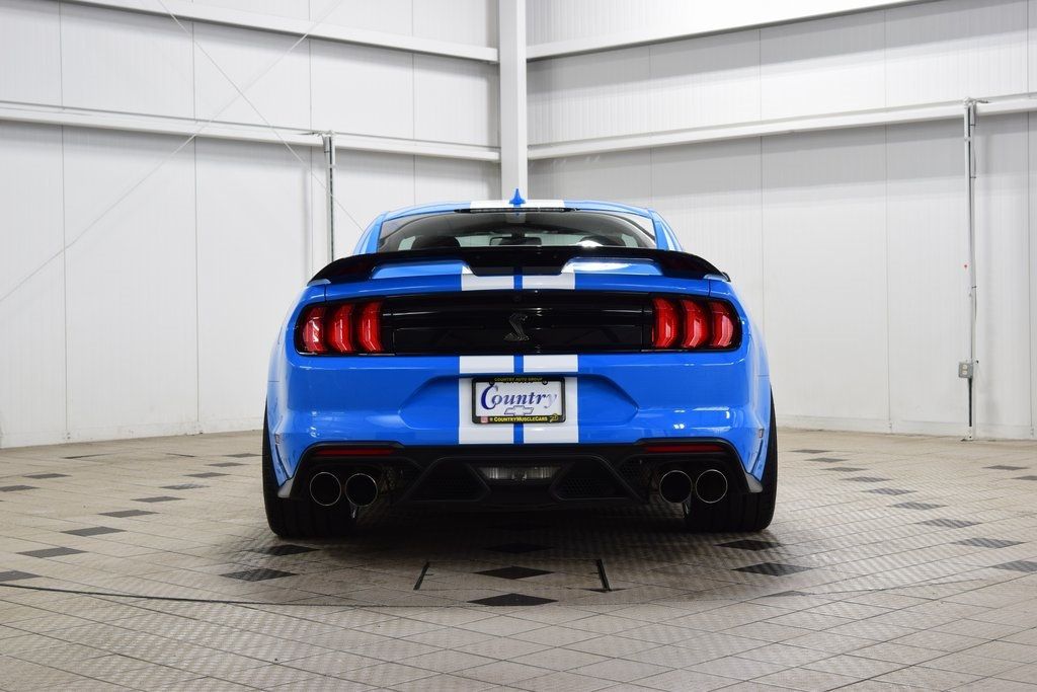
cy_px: 346
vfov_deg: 23.8
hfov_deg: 35.0
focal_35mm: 57
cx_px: 518
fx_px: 1642
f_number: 6.3
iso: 400
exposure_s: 1/15
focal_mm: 38
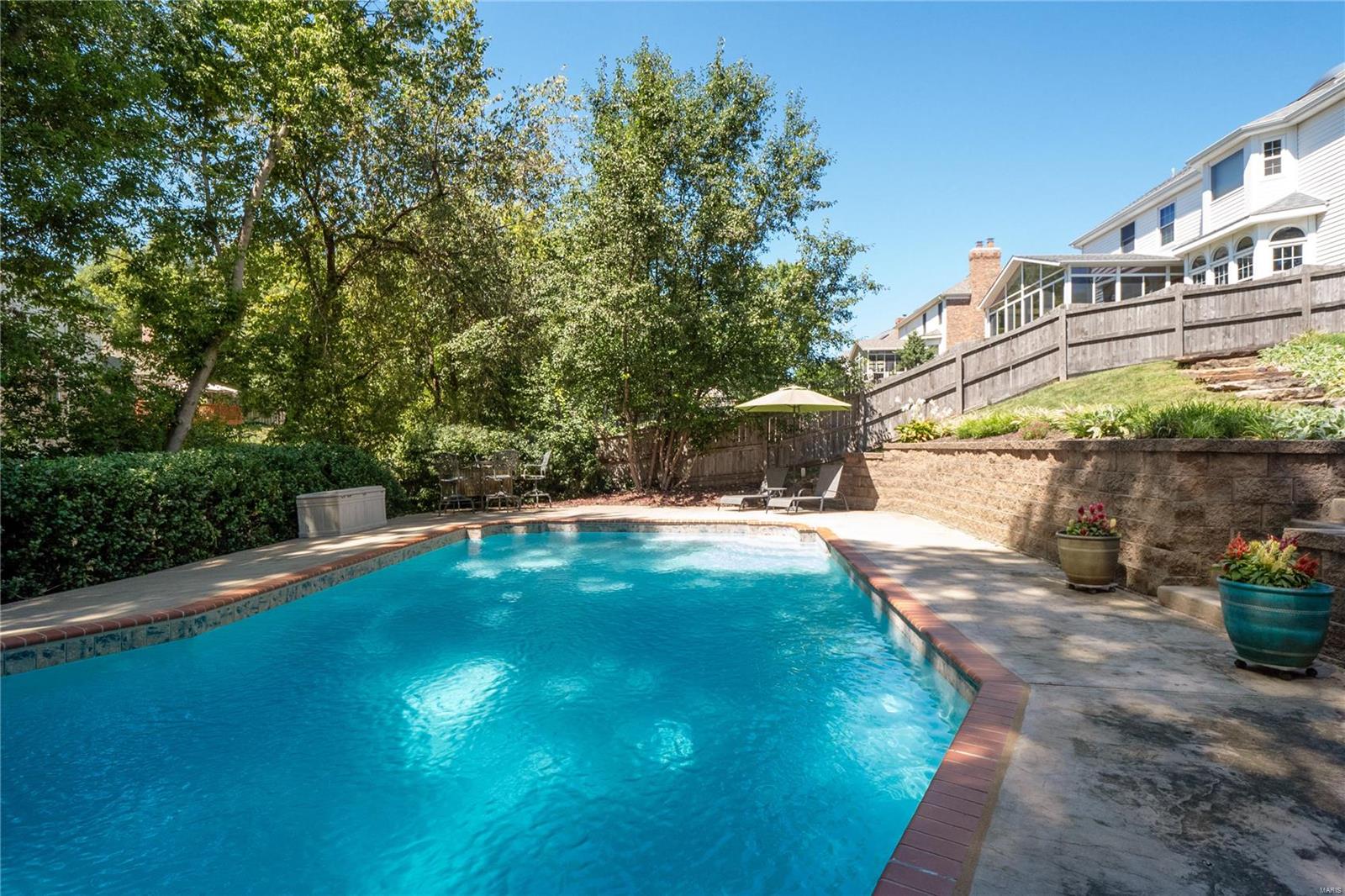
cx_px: 672
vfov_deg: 67.4
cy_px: 448
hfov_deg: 90.0
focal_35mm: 18
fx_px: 672
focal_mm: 9
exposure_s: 1/250
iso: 400
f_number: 8
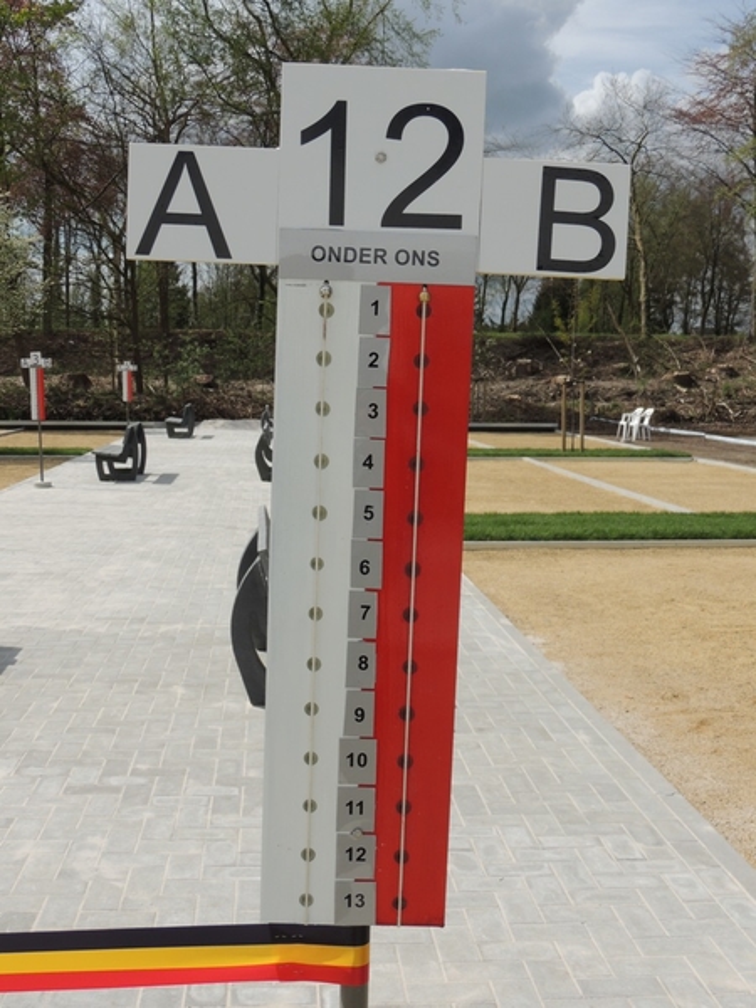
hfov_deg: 33.6
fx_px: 1252
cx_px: 378
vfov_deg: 43.9
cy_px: 504
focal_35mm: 43
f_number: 3.8
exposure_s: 1/1250
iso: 100
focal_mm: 7.6
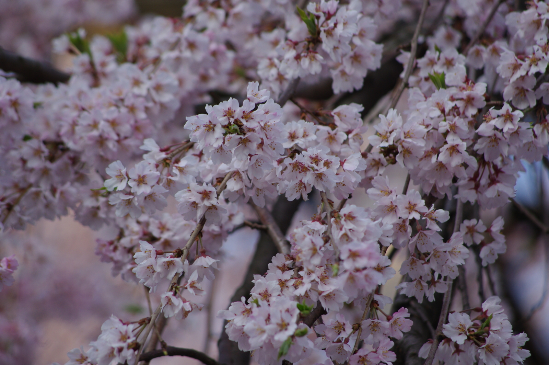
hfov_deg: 4.6
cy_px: 182
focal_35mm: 450
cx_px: 274
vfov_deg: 3.0
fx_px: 6855
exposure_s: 1/320
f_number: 7.1
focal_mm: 300
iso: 200
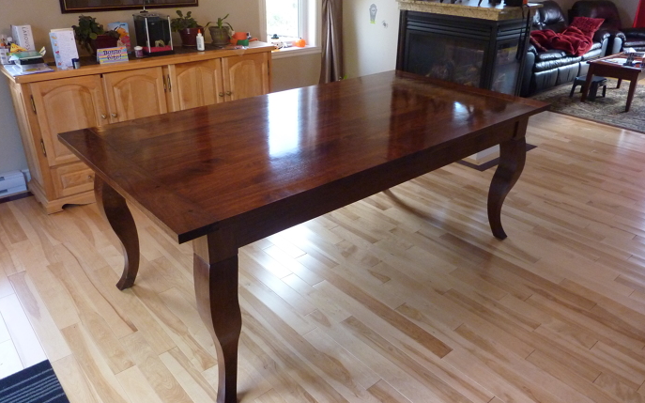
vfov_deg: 46.0
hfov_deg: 68.4
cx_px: 324
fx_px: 474
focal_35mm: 27
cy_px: 198
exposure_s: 1/25
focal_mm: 4.1
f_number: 3.3
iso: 400
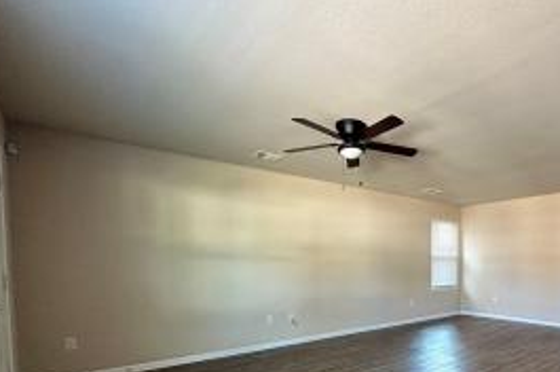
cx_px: 393
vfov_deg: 54.6
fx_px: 342
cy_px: 277
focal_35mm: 22
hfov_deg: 75.0
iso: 640
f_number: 2.2
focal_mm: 2.22
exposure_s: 1/60
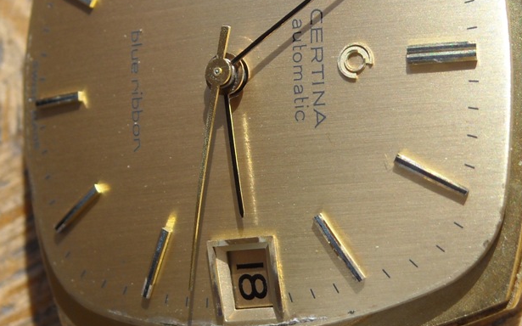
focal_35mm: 166
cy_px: 98
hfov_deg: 12.6
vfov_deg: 7.9
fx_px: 2361
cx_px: 209
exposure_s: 1/250
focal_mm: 15.32
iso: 64
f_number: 4.4
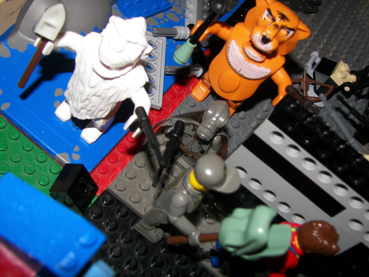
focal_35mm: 50
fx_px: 533
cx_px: 184
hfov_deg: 38.2
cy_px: 138
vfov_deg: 29.1
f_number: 2.8
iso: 100
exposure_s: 1/30
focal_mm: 8.3
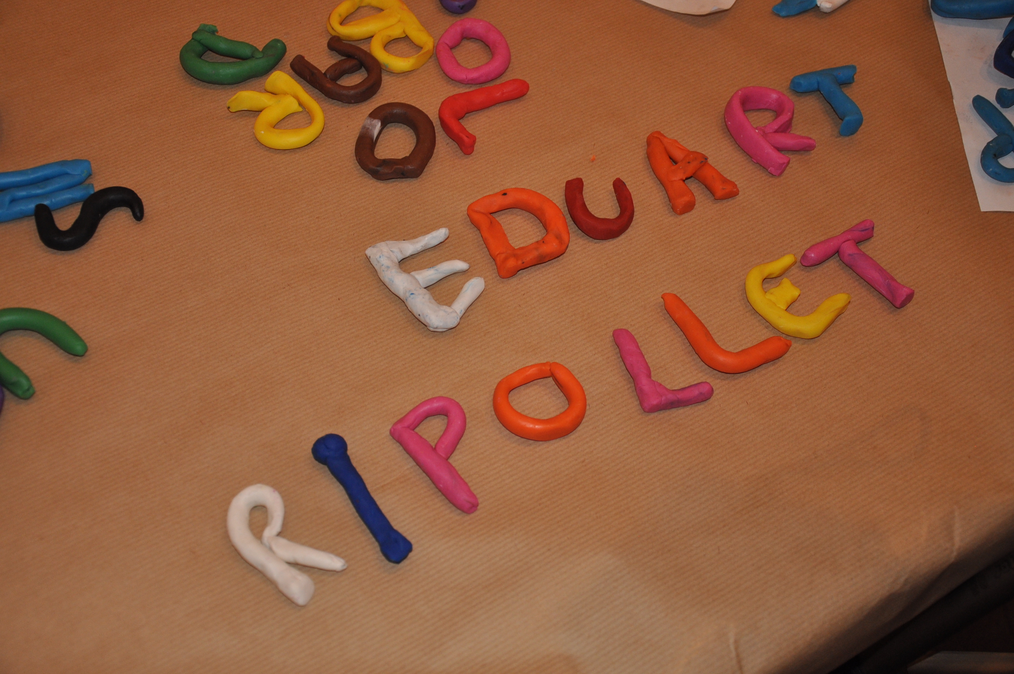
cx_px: 507
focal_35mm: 48
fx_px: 1350
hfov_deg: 41.2
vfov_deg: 28.0
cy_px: 337
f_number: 4.2
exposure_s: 1/60
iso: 560
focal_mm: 32
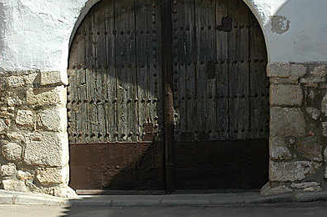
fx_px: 468
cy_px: 87
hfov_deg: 38.5
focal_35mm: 52
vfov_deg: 26.0
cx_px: 173
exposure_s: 1/200
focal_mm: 27
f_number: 10
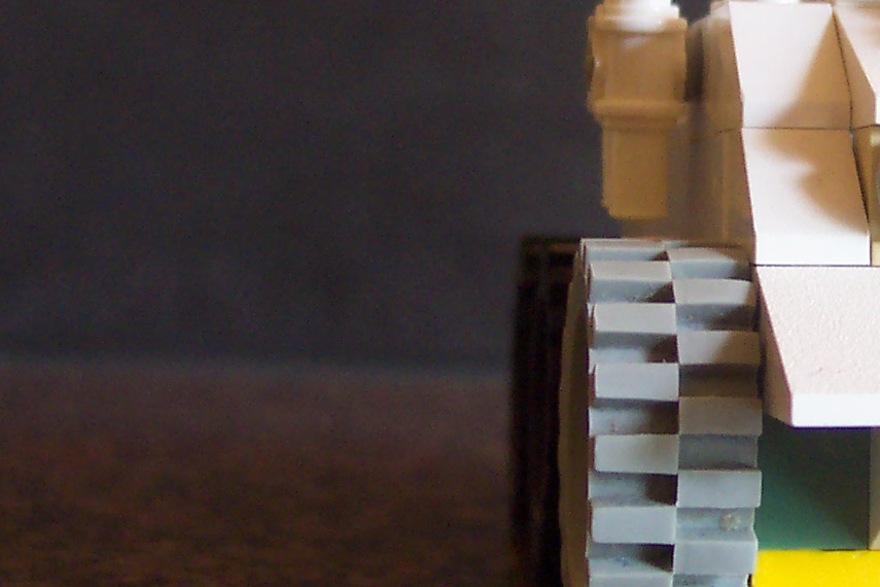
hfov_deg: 20.3
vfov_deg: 14.2
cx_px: 956
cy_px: 263
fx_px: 2346
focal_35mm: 96
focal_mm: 8
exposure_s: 1/10
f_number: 2.8
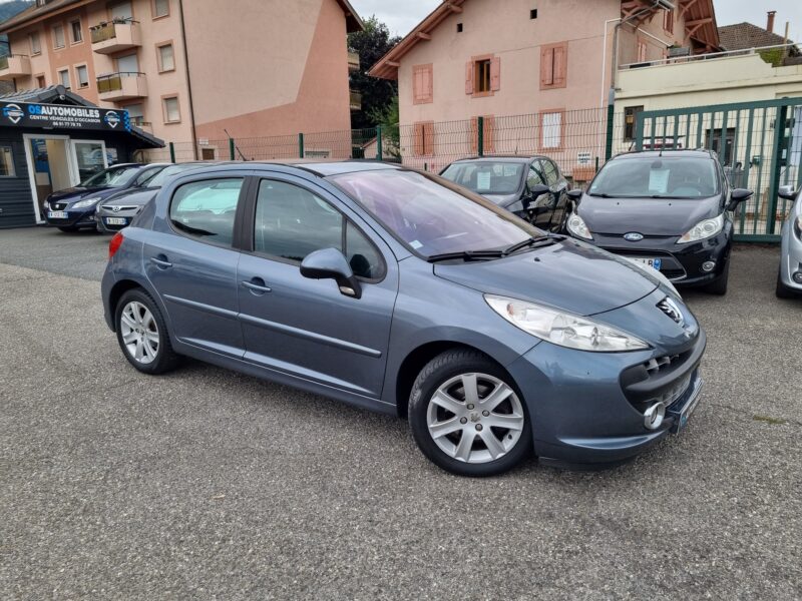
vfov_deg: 53.1
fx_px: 602
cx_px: 401
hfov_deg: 67.3
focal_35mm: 26
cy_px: 300
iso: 50
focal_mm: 5.4
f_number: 1.8
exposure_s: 1/111
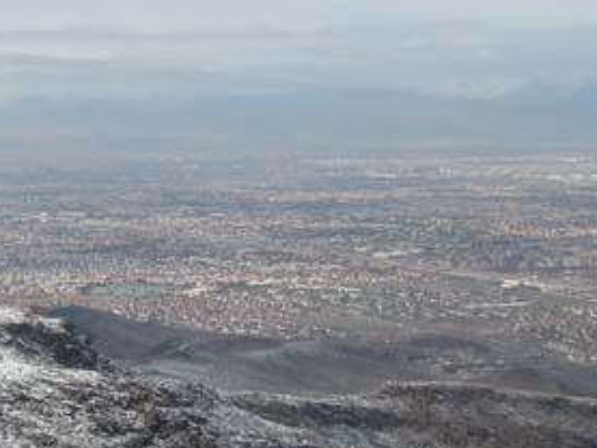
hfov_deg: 19.2
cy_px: 142
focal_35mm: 101
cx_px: 91
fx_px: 1743
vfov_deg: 14.6
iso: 50
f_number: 7.9
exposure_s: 1/150
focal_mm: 5.8
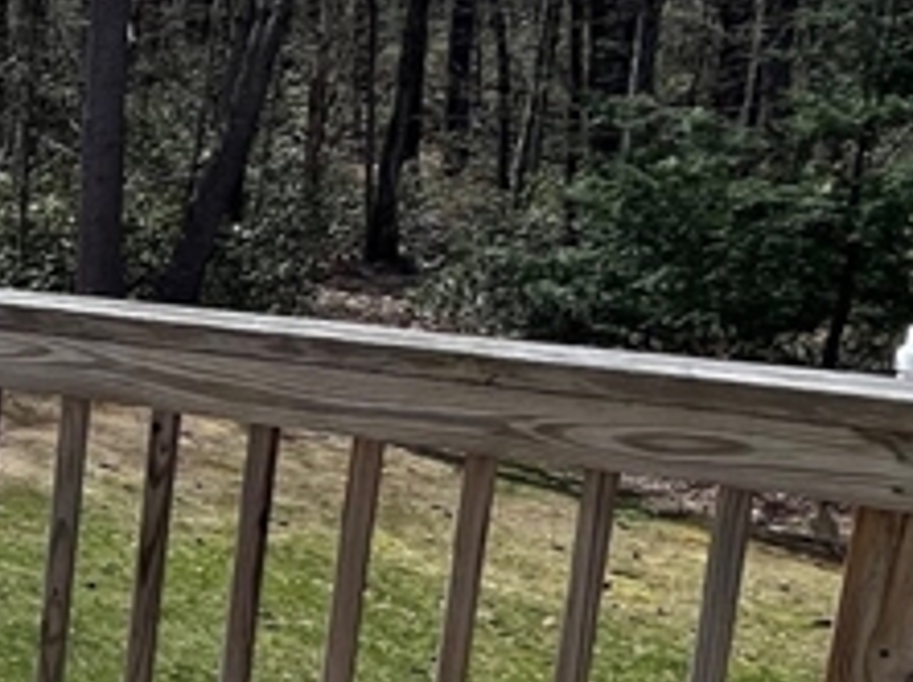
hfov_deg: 21.9
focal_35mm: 60
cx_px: -687
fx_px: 1581
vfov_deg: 24.4
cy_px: 329
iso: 32
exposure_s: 1/911
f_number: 1.8
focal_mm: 1.57
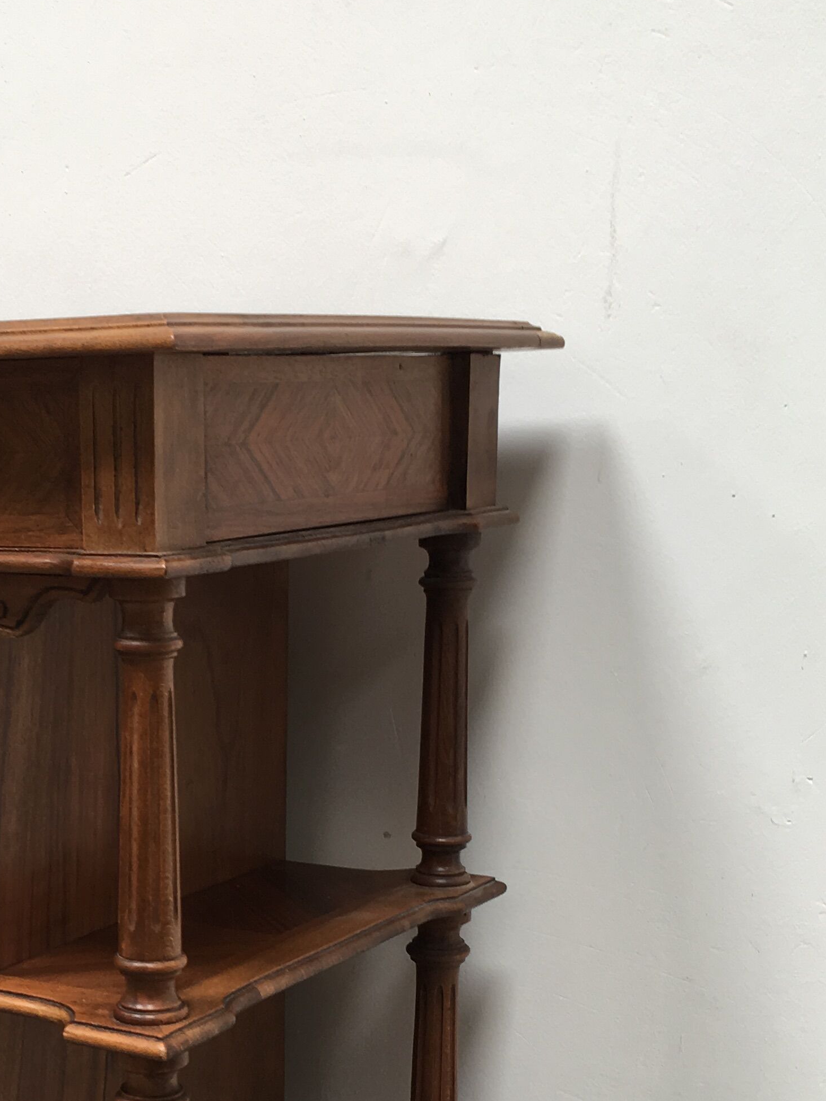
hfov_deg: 23.6
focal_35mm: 60
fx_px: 1909
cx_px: 54
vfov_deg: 31.5
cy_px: 860
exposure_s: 1/50
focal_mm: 4.15
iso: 25
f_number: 2.2
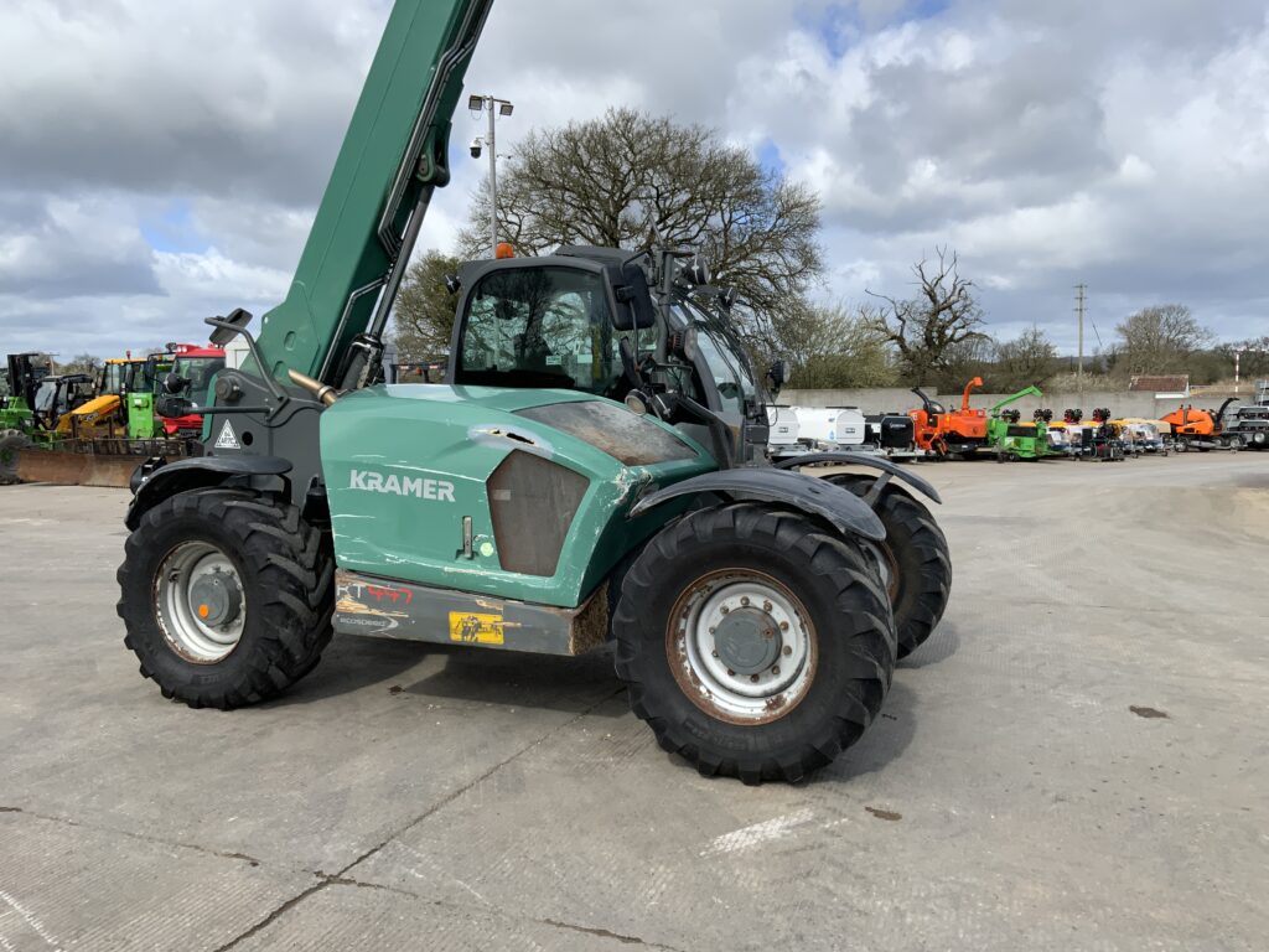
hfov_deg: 61.7
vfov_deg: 48.2
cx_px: 634
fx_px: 1063
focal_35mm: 29
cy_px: 476
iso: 16
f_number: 1.8
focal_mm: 3
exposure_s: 1/1730
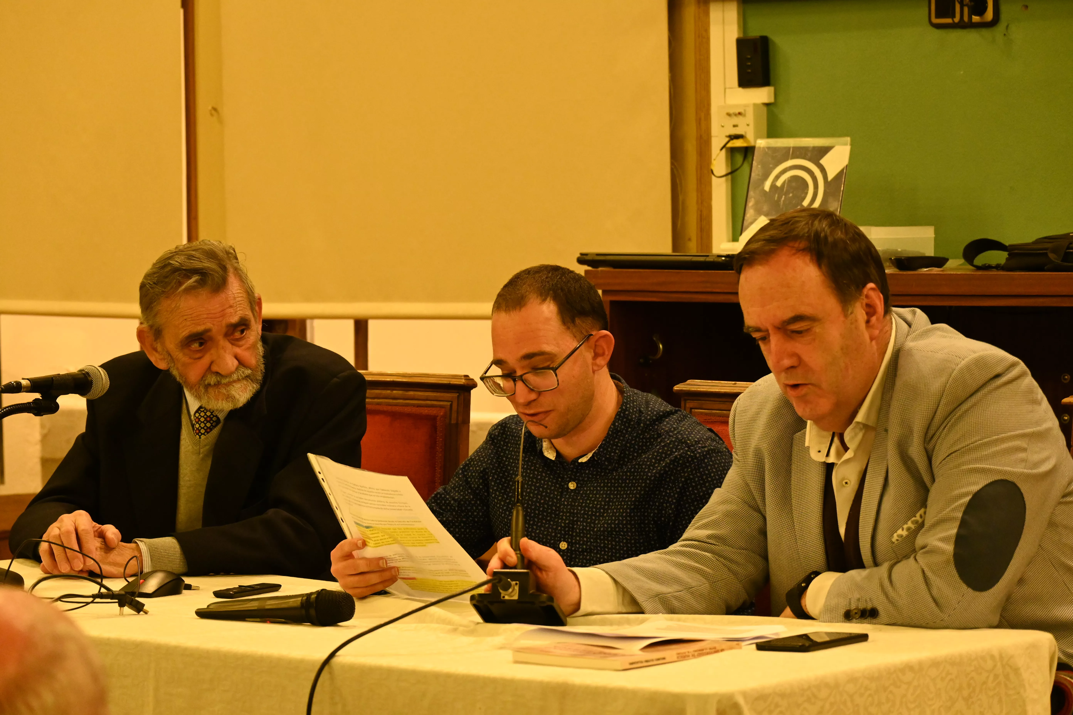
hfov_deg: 17.9
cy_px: 358
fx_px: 3398
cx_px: 536
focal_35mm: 114
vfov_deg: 12.0
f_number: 4.8
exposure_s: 1/30
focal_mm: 76
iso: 3200
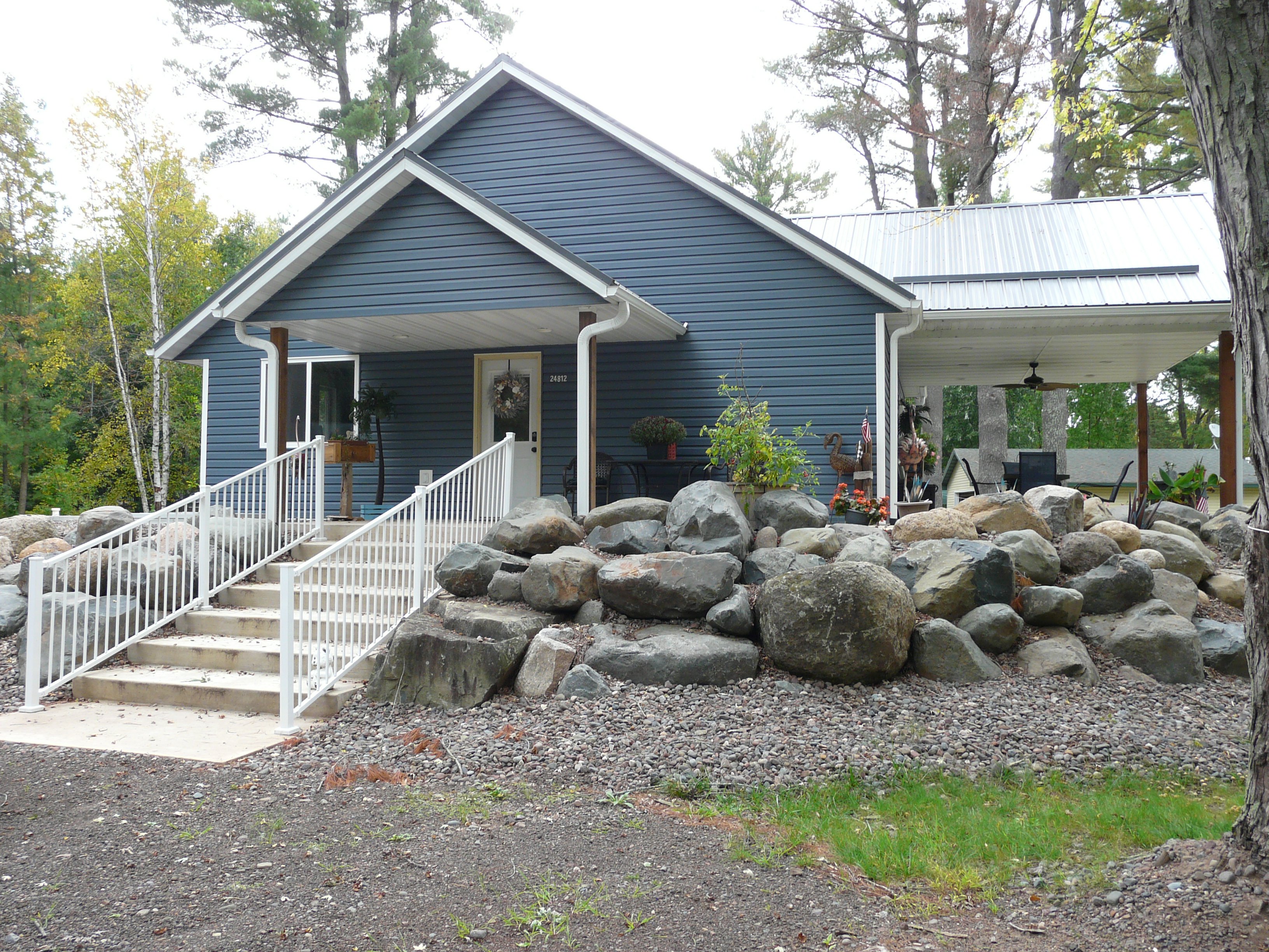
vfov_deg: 49.7
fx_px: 1026
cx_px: 634
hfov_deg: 63.4
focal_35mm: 28
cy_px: 476
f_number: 2.8
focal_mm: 4.6
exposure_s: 1/50
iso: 100
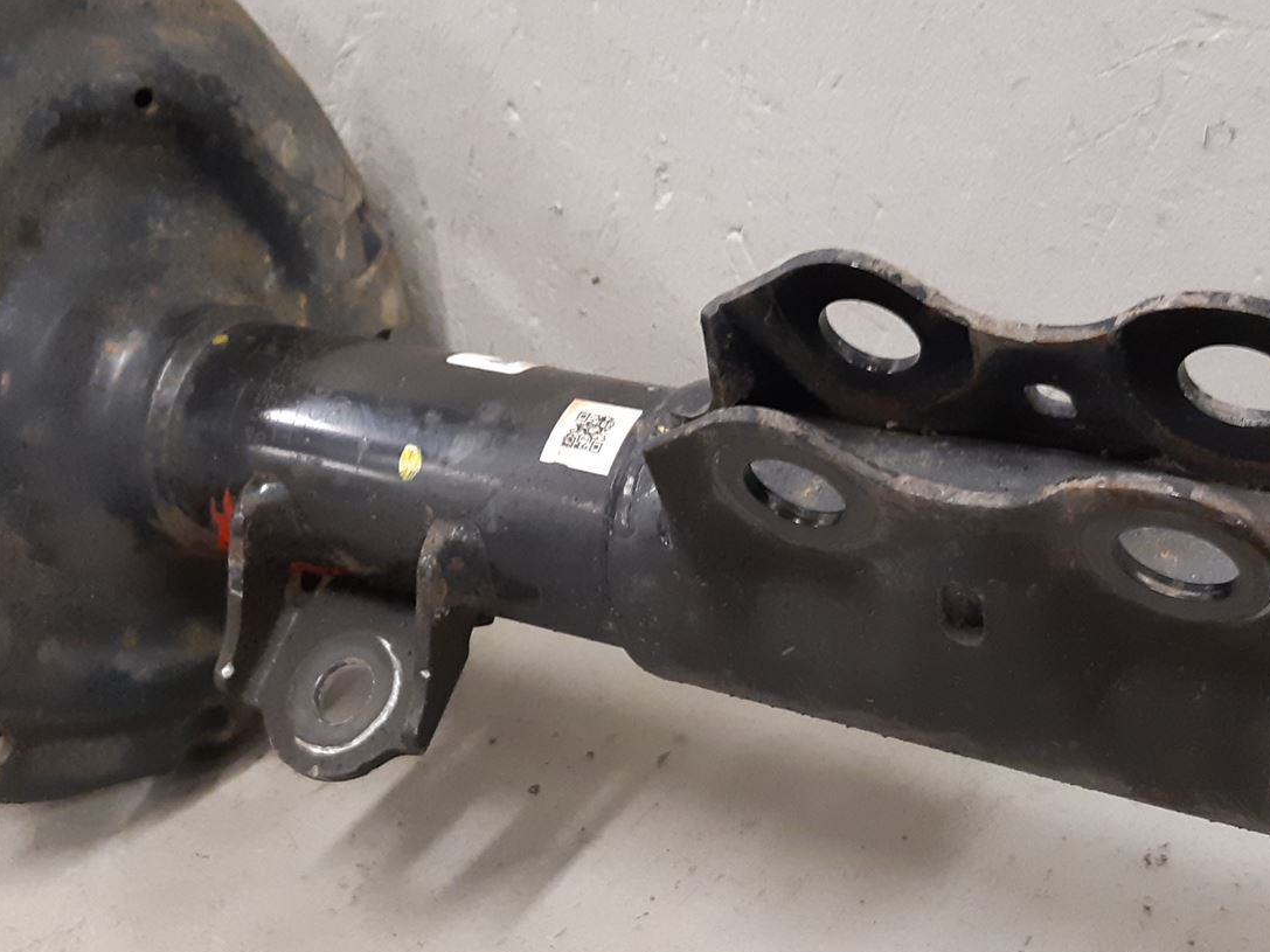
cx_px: 576
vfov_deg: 29.6
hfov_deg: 38.9
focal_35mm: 49
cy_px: 540
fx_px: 1798
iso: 320
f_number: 1.7
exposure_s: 1/50
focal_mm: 3.93
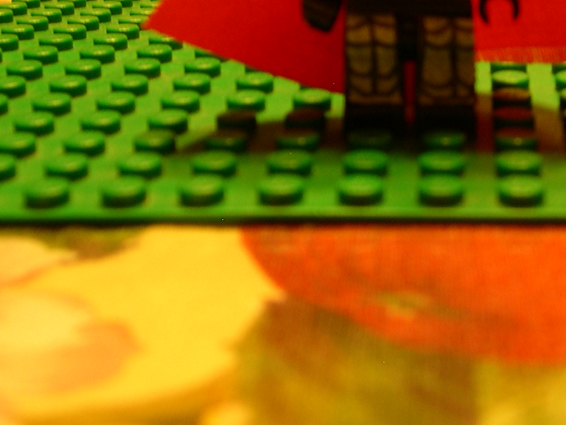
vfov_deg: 16.1
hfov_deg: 21.6
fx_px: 1471
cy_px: -5
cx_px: 401
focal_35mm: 90
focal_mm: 8
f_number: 2.8
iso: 100
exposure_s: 1/7.2
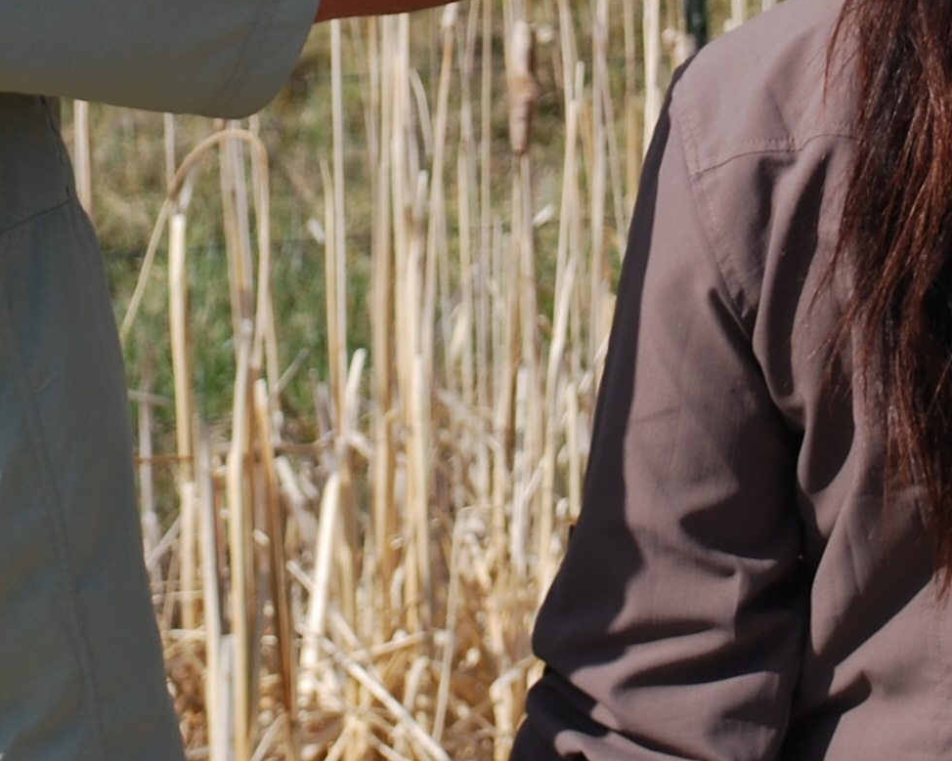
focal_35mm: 213
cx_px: 452
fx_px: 6001
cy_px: -410
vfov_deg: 7.1
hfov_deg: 9.1
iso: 100
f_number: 9
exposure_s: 1/320
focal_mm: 38
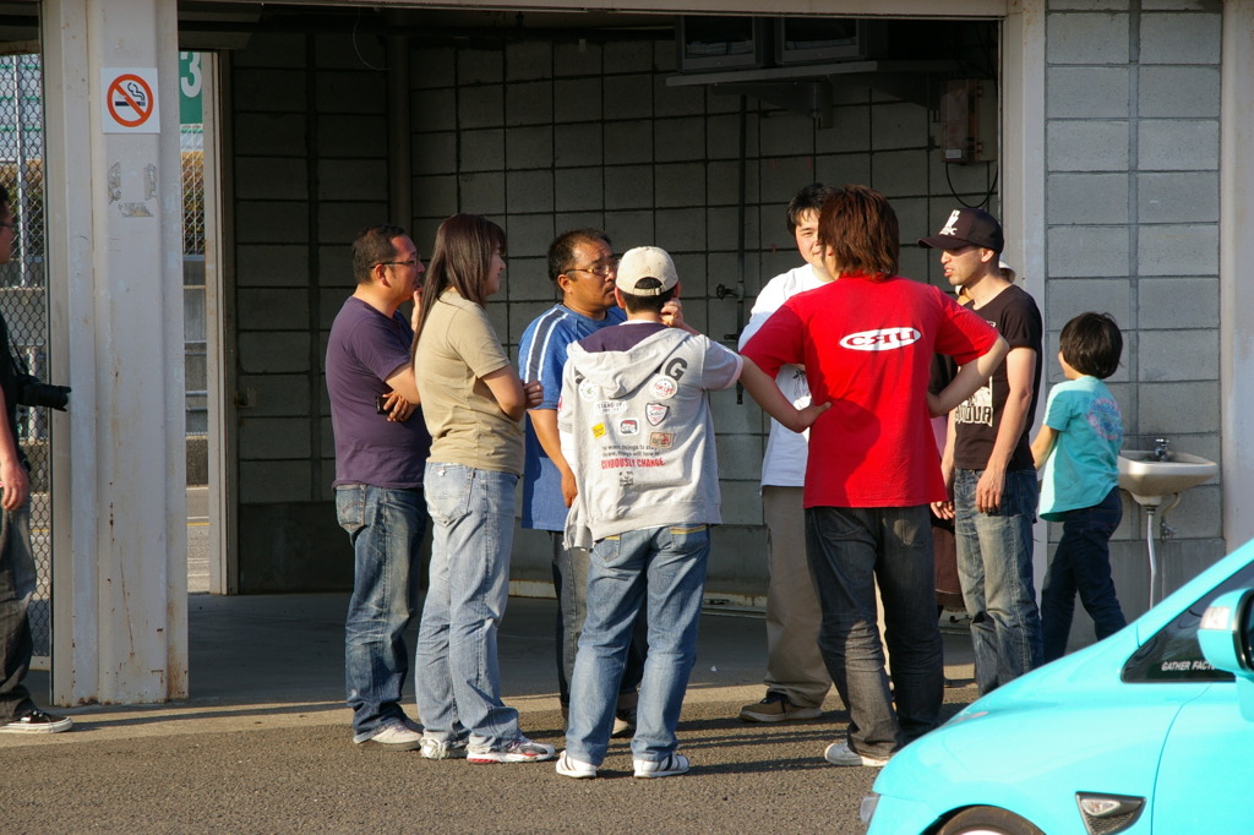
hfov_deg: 11.4
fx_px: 6268
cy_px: 418
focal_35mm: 180
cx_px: 627
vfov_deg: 7.6
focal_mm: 120
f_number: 11
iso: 200
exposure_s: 1/125
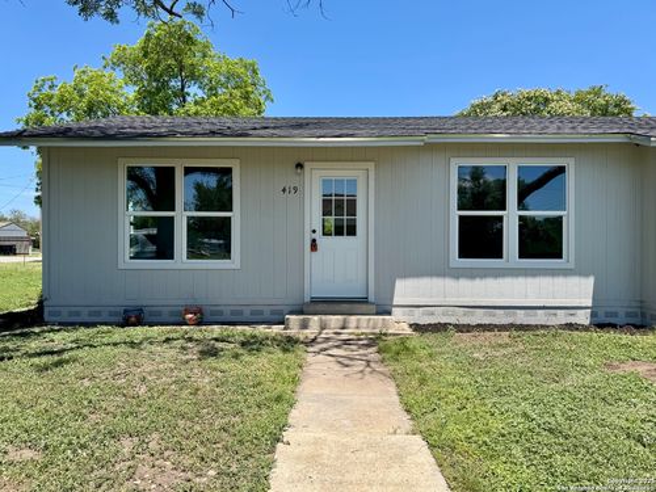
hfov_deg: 71.6
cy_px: 246
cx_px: 328
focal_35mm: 24
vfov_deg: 56.8
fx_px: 455
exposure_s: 1/3413
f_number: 1.78
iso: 80
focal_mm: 6.76
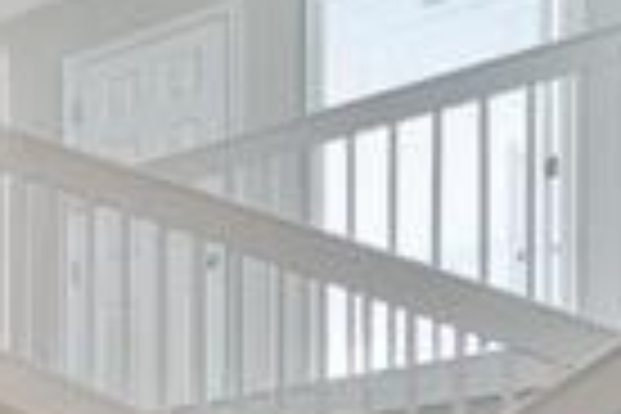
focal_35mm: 68
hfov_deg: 19.8
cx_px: -549
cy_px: 765
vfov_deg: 16.5
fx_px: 1173
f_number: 7.1
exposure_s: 1
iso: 100
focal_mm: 13
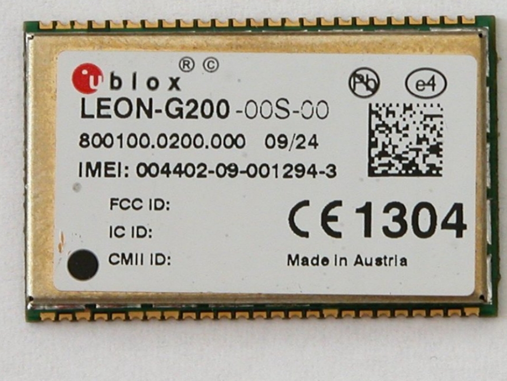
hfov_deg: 11.2
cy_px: 190
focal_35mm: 176
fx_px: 2580
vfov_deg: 8.4
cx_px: 254
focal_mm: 44.7
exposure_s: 1/4
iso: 100
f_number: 5.6
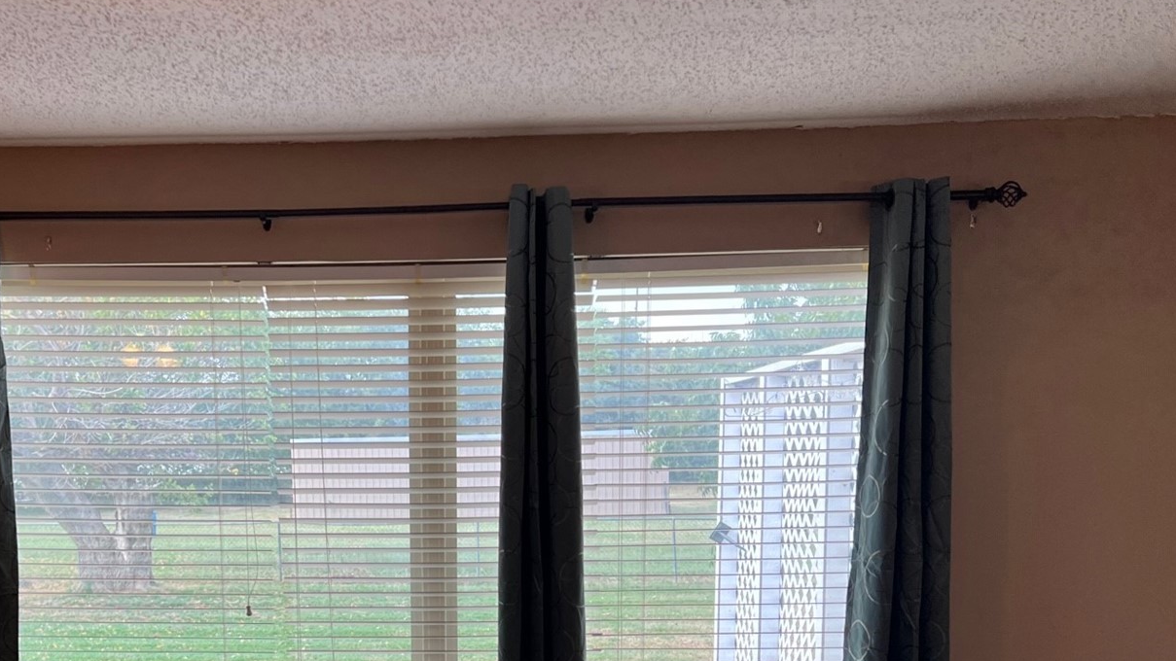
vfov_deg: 25.5
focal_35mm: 45
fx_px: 1403
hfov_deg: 44.6
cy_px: 625
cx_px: 371
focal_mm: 5.7
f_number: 1.5
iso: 32
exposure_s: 1/151
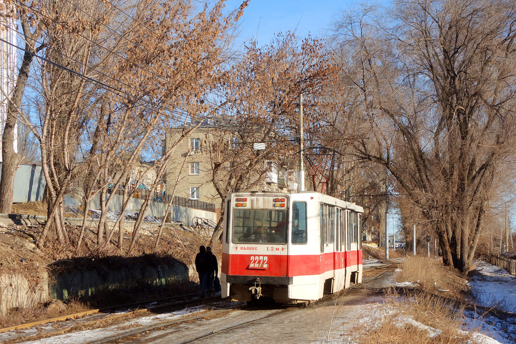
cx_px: 258
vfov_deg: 21.2
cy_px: 172
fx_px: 917
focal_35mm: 64
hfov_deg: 31.4
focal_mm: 23.82
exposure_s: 1/500
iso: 125
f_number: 5
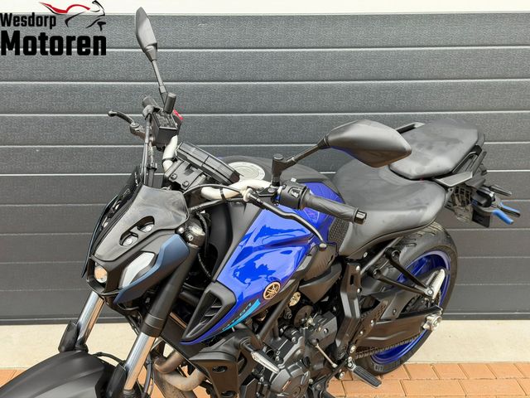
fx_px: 735
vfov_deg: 30.3
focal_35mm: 48
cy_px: 199
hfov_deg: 39.7
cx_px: 265
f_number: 1.78
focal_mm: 6.76
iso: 64
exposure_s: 1/187
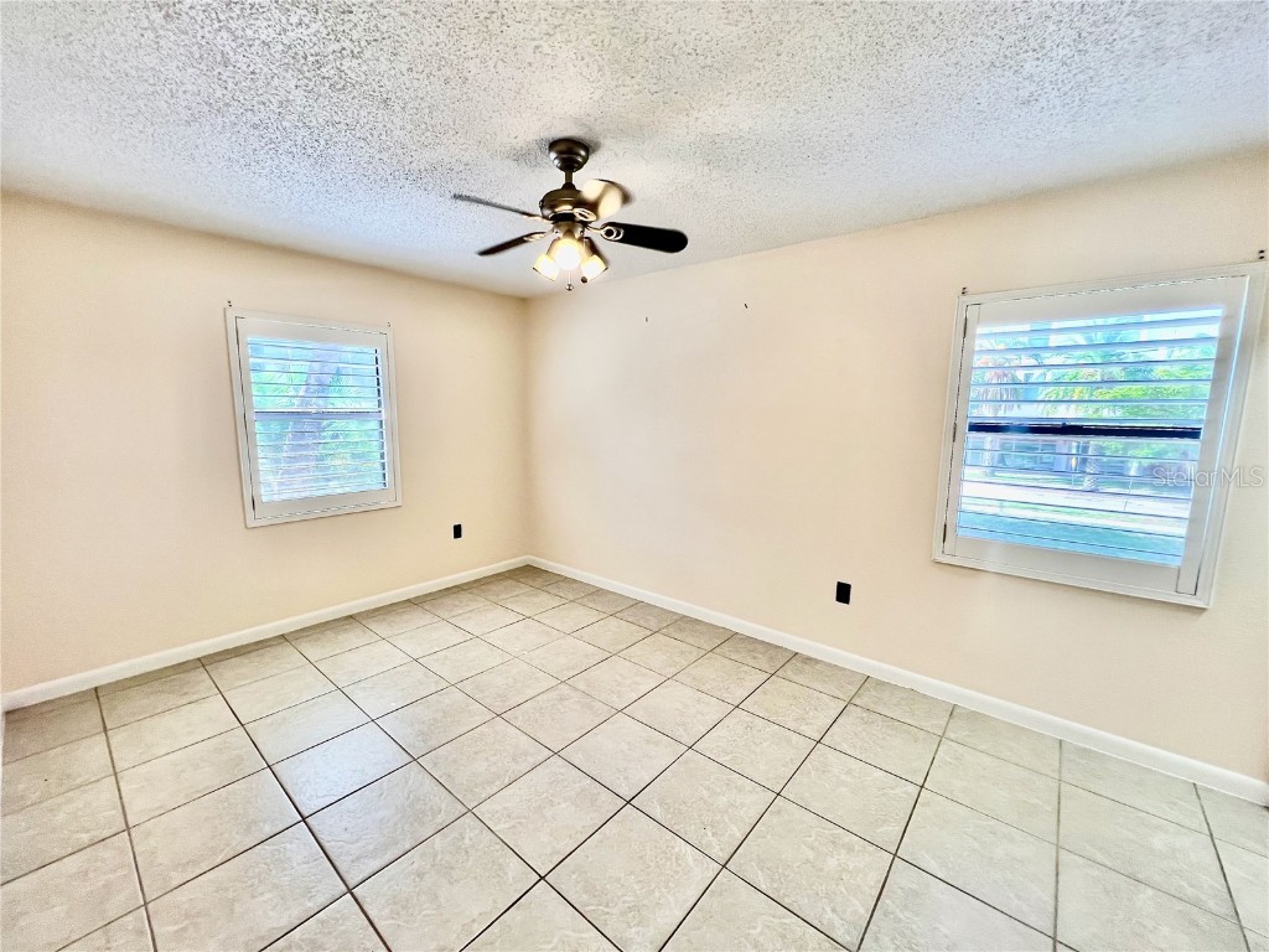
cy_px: 476
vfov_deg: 89.9
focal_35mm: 13
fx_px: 477
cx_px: 634
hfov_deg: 106.2
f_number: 1.8
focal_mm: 1.57
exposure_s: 1/120
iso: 125
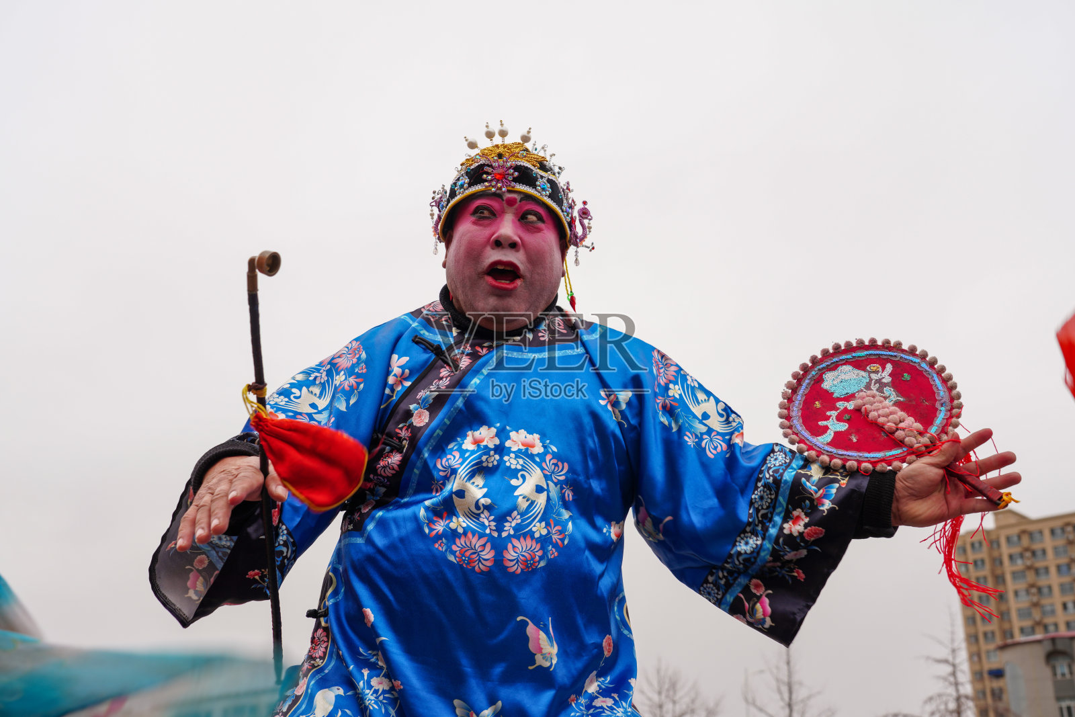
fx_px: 1224
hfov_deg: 47.4
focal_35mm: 41
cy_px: 358
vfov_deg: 32.6
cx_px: 538
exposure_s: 1/200
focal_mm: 41
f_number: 6.3
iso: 200
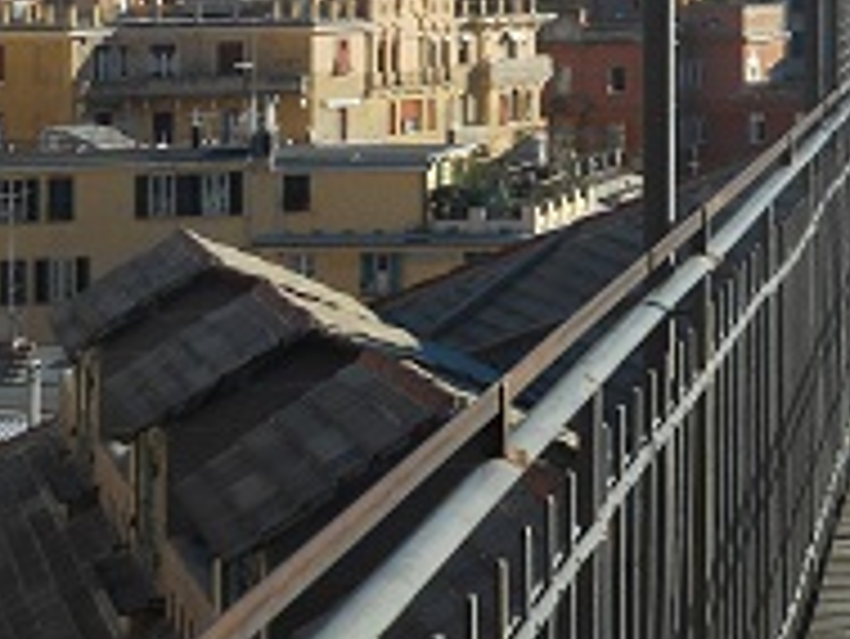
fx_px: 2924
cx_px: 1118
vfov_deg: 12.1
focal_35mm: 119
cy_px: -198
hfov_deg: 15.7
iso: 80
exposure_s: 1/500
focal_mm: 7.9
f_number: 4.7
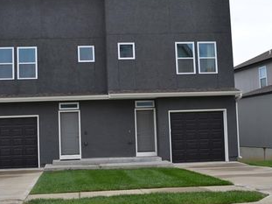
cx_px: 104
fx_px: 401
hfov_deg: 37.3
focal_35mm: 51
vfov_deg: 28.5
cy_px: 106
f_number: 6.3
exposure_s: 1/160
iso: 100
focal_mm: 22
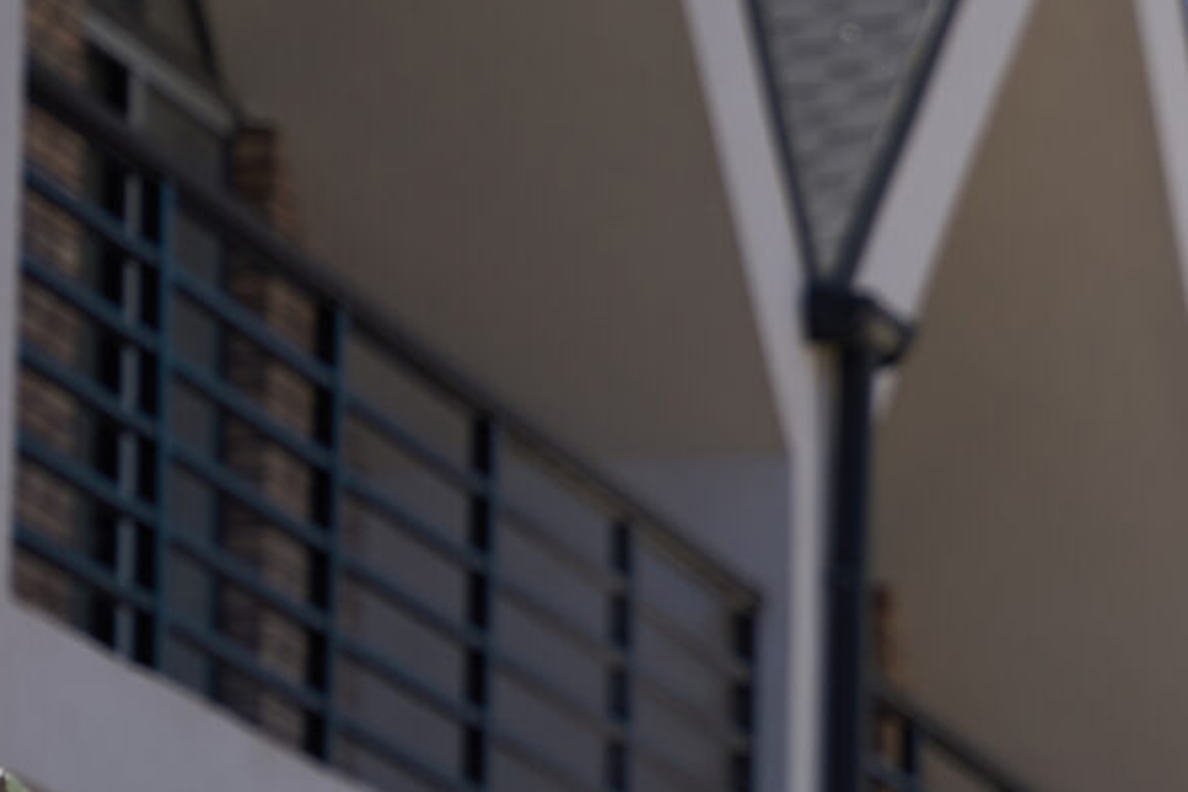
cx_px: 2124
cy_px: 888
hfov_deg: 6.6
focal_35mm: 304
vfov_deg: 4.5
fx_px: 10034
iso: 100
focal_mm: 70
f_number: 3.2
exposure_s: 1/1250
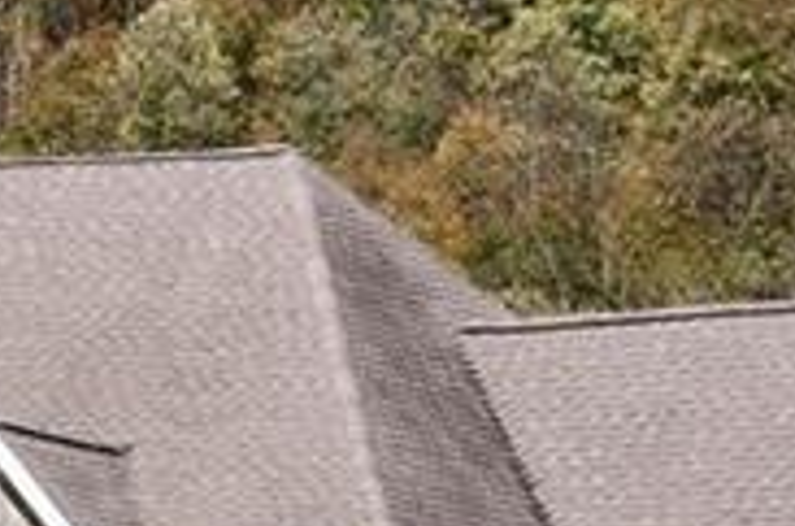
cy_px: 1228
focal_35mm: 504
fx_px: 11101
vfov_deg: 2.7
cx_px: -139
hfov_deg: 4.1
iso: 100
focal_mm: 60
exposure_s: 1/160
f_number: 13
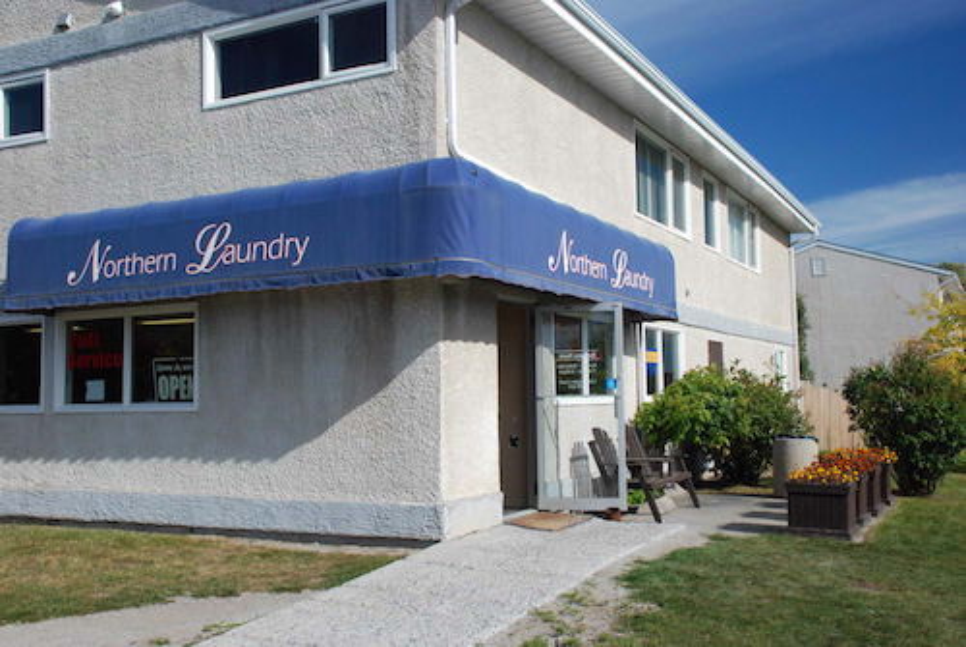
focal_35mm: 36
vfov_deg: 37.0
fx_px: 967
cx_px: 483
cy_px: 324
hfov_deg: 53.1
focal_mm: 24
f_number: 10
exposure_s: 1/400
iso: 800
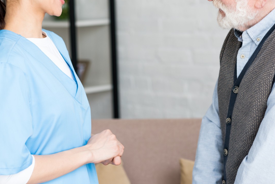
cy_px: 73
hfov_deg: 17.2
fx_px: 909
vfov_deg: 11.5
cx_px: 145
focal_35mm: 119
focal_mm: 85
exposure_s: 1/250
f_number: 3.5
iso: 320
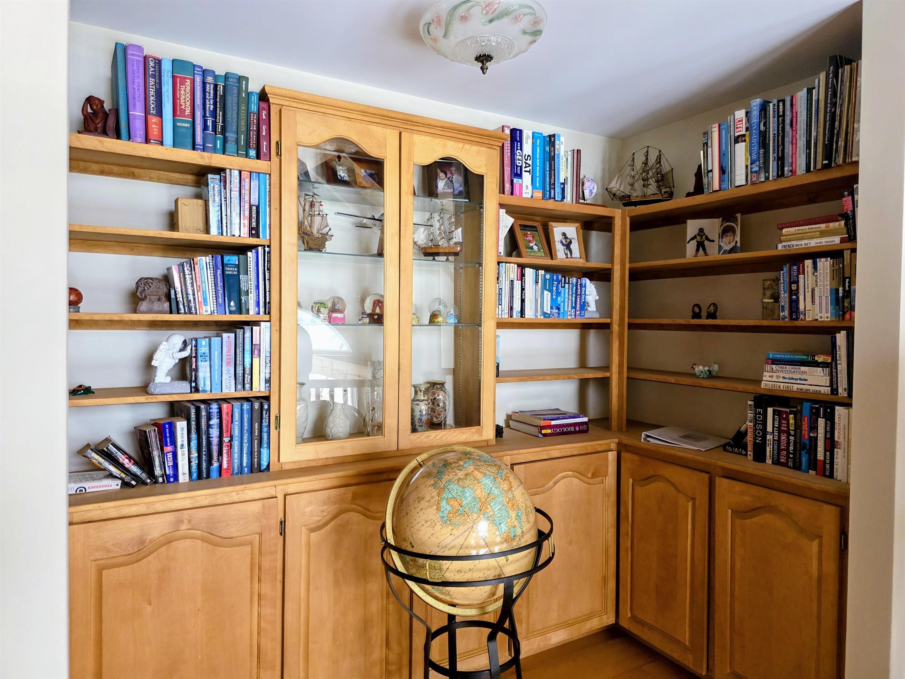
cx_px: 452
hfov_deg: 73.9
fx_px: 601
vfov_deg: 58.9
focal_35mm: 23
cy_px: 340
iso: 400
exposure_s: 1/120
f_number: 1.7
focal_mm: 6.3
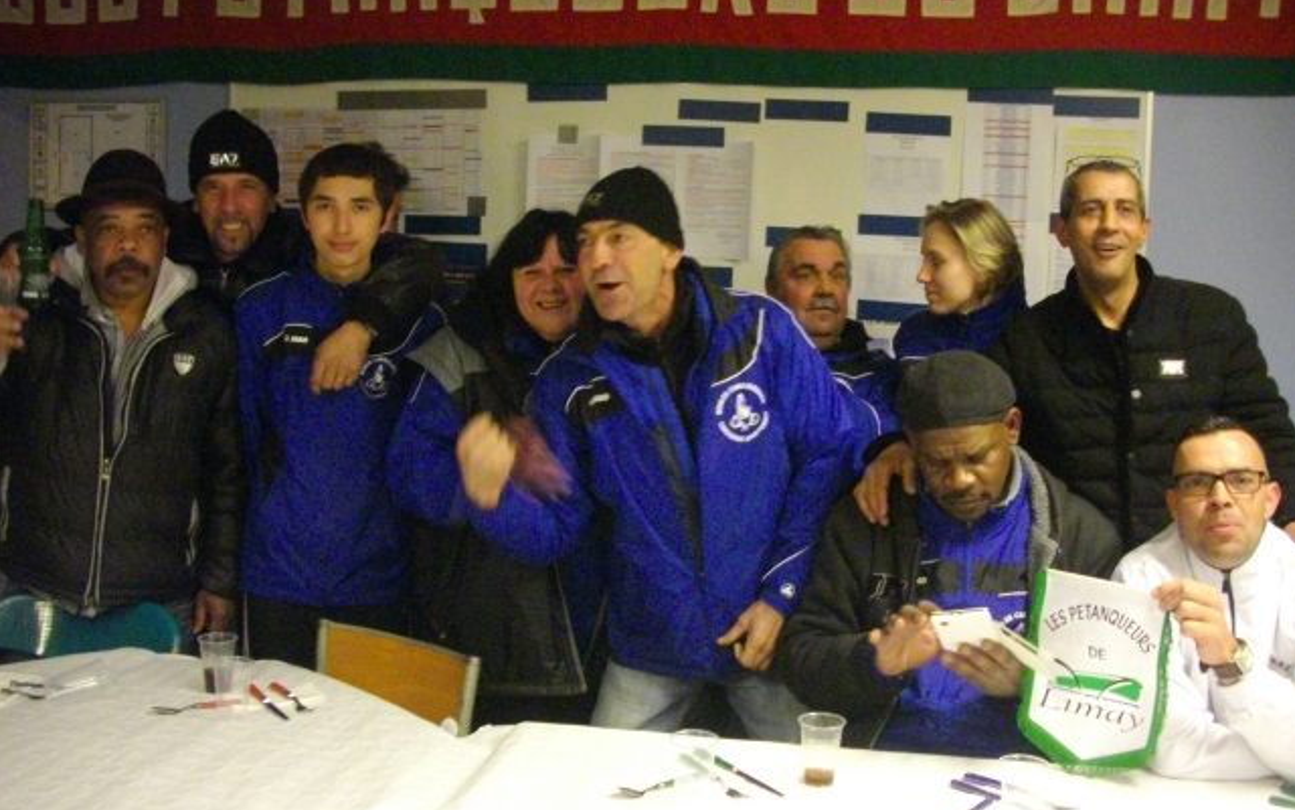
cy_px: 389
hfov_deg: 49.3
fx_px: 1412
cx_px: 657
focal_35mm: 40
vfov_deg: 32.0
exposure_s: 1/25
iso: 800
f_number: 2.8
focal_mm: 6.2
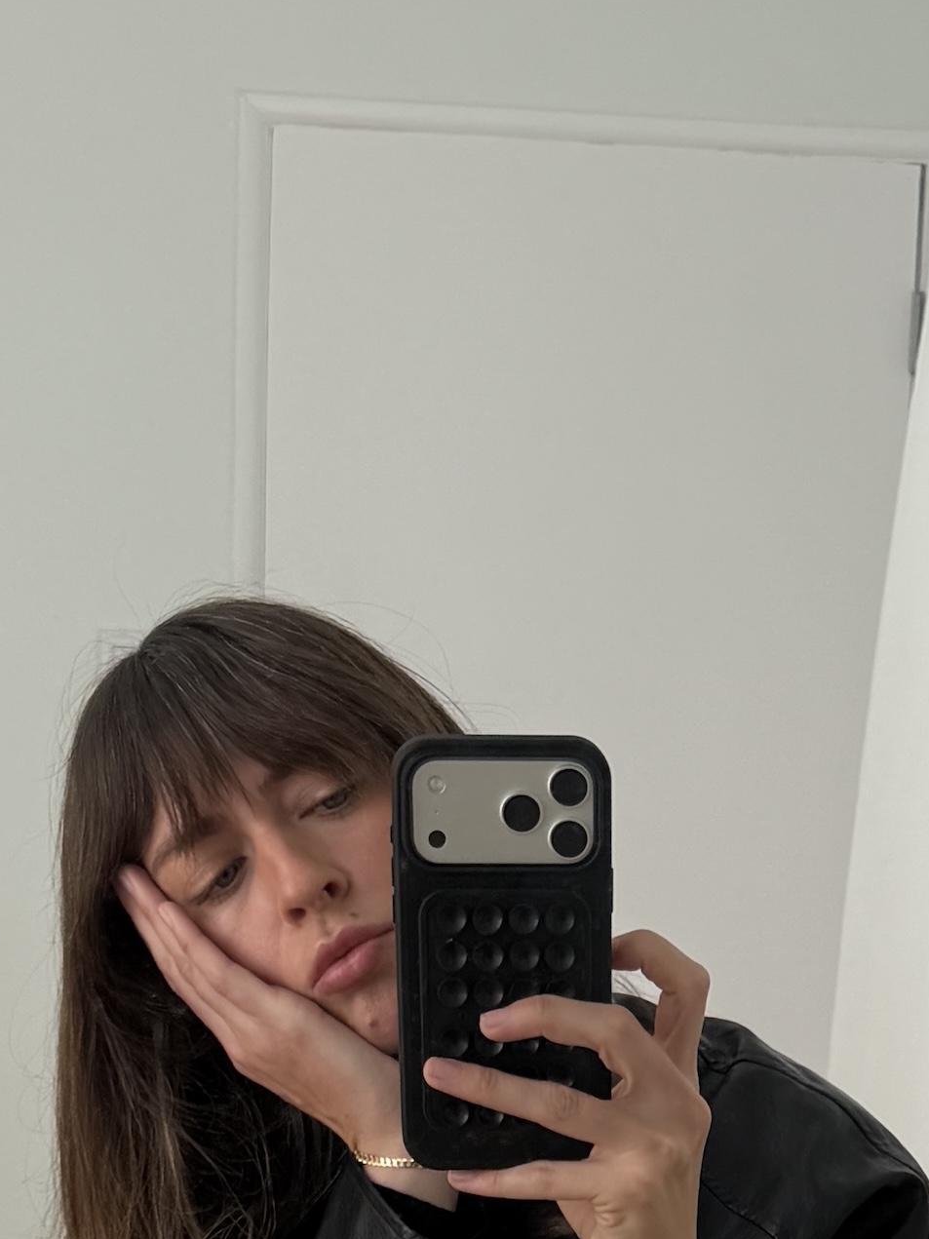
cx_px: 536
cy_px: 1655
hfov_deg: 21.6
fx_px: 2434
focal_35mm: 68
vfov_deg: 24.5
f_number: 1.78
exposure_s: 1/1032
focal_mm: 6.76
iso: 80
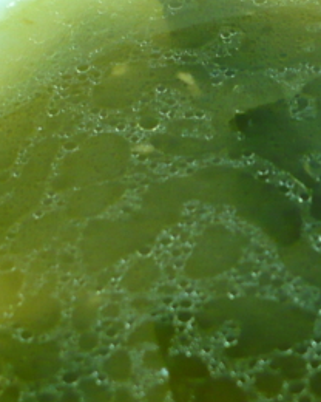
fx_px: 1247
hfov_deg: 14.4
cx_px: 330
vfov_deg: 18.3
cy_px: 215
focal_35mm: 105
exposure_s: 1/30
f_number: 2.8
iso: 200
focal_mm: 5.8
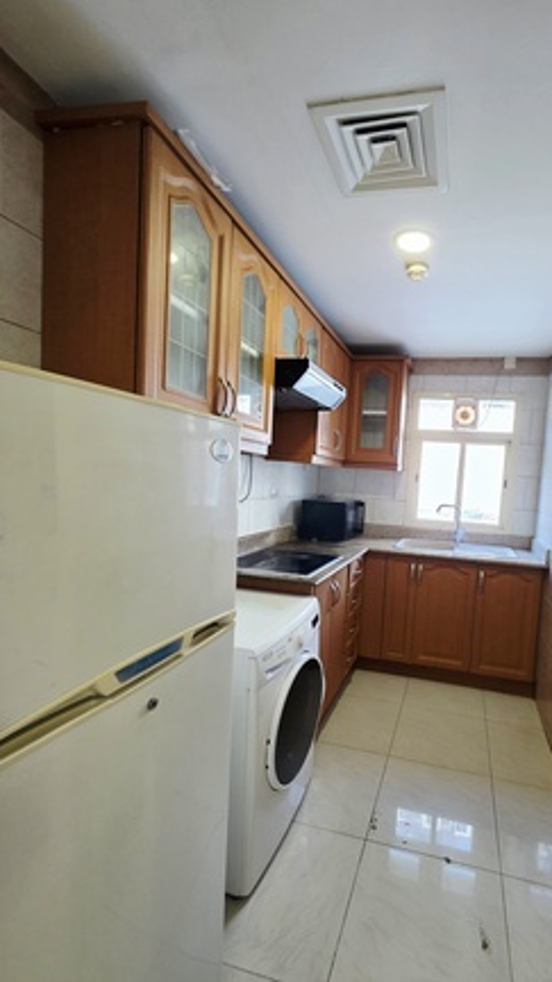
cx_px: 365
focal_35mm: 15
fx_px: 390
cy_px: 504
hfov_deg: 68.7
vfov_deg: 103.0
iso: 160
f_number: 1.9
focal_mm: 2.2
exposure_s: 1/50.3
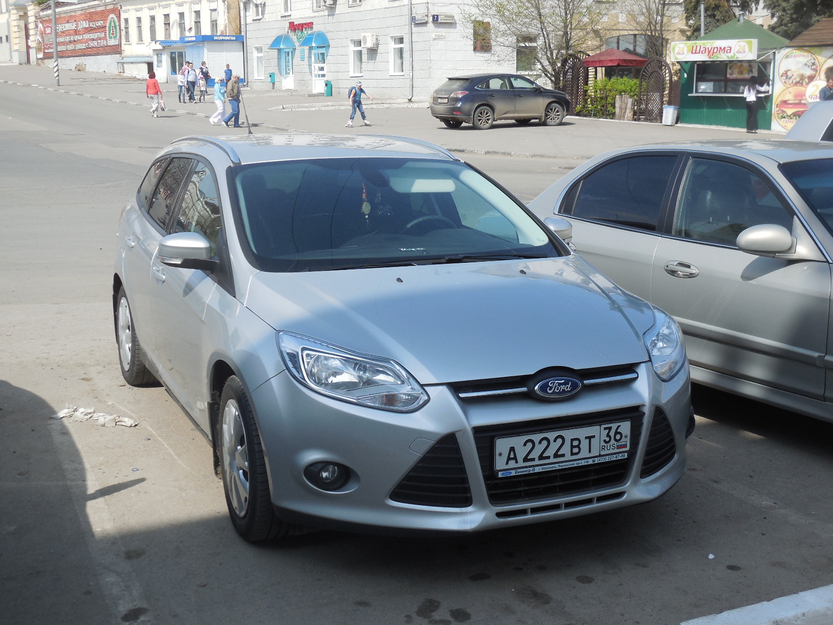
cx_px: 416
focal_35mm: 46
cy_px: 312
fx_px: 1107
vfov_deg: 31.5
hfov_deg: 41.2
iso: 125
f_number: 3.8
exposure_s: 1/1000
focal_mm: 8.2
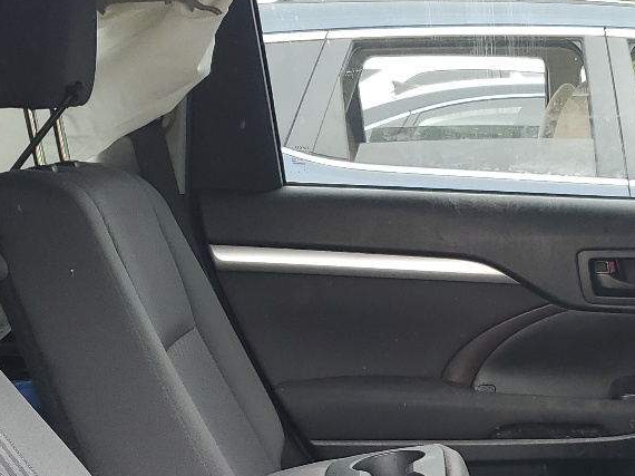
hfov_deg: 26.1
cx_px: 531
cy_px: 537
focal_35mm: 73
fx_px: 1339
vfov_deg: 19.2
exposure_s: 1/145
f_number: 1.5
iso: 50
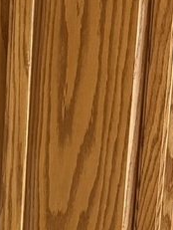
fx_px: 744
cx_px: -221
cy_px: 370
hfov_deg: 11.4
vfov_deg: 15.8
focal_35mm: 112
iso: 640
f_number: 1.78
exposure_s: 1/60
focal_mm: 6.76
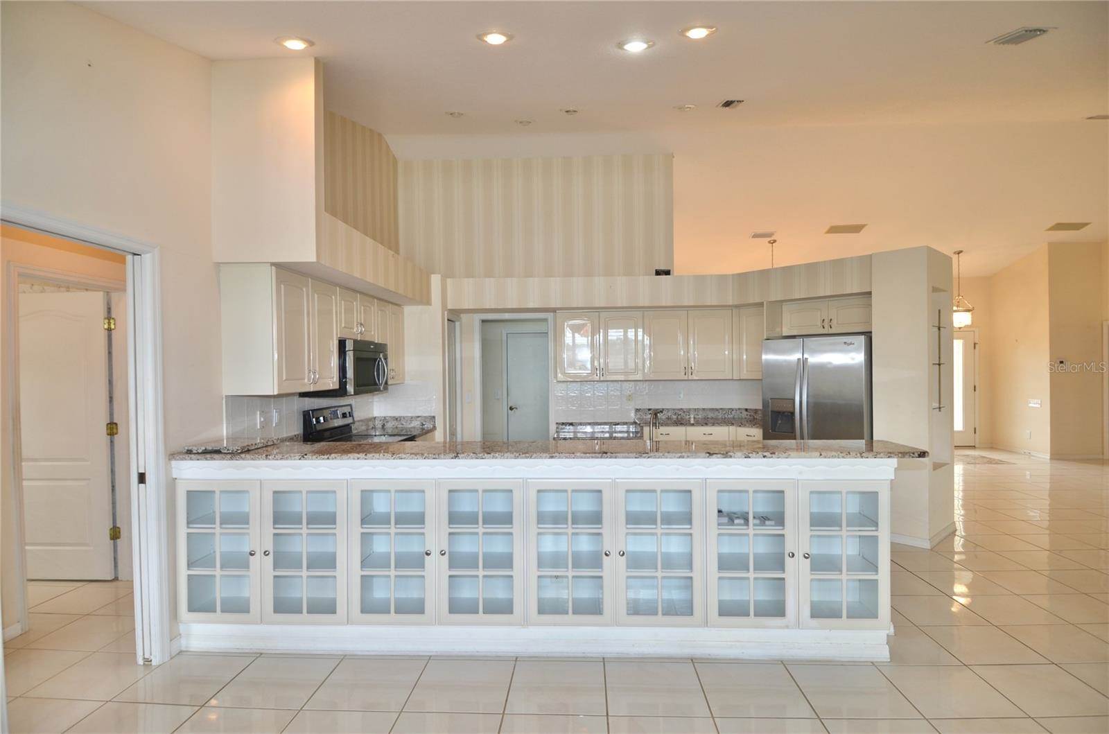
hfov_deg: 53.2
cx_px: 554
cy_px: 367
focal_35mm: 36
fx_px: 1106
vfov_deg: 36.7
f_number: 5
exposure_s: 1/100
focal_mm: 24
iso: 200
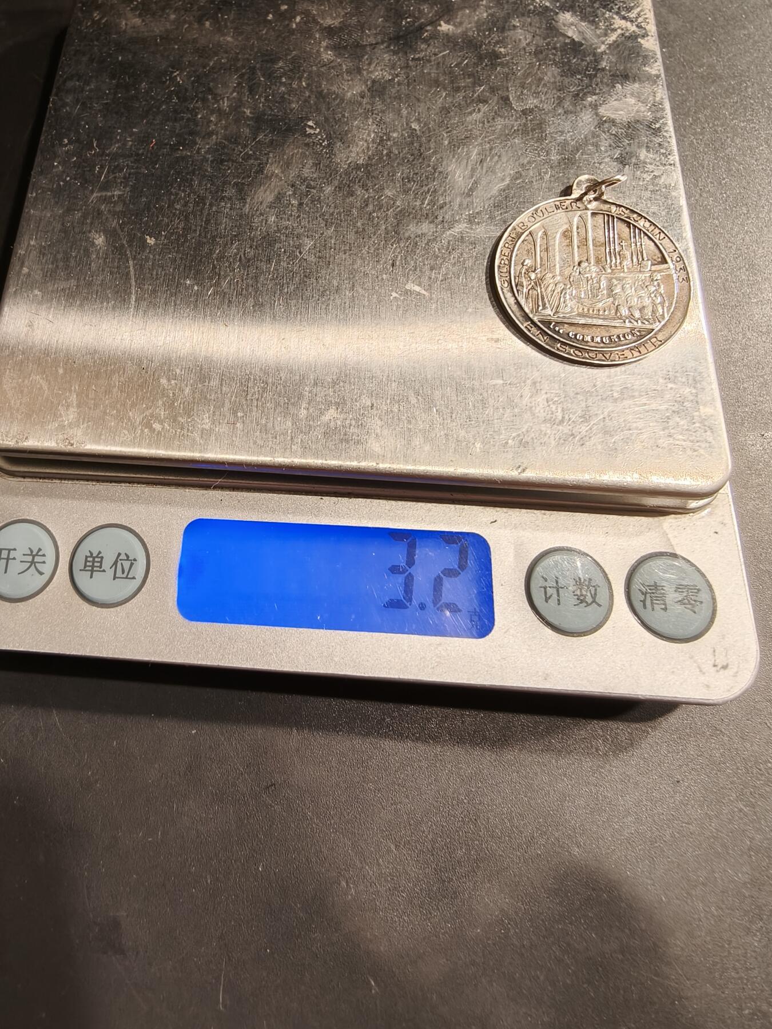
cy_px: 514
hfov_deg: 58.9
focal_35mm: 23
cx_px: 386
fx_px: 684
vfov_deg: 73.9
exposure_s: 1/96.7
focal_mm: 2.32
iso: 160
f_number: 2
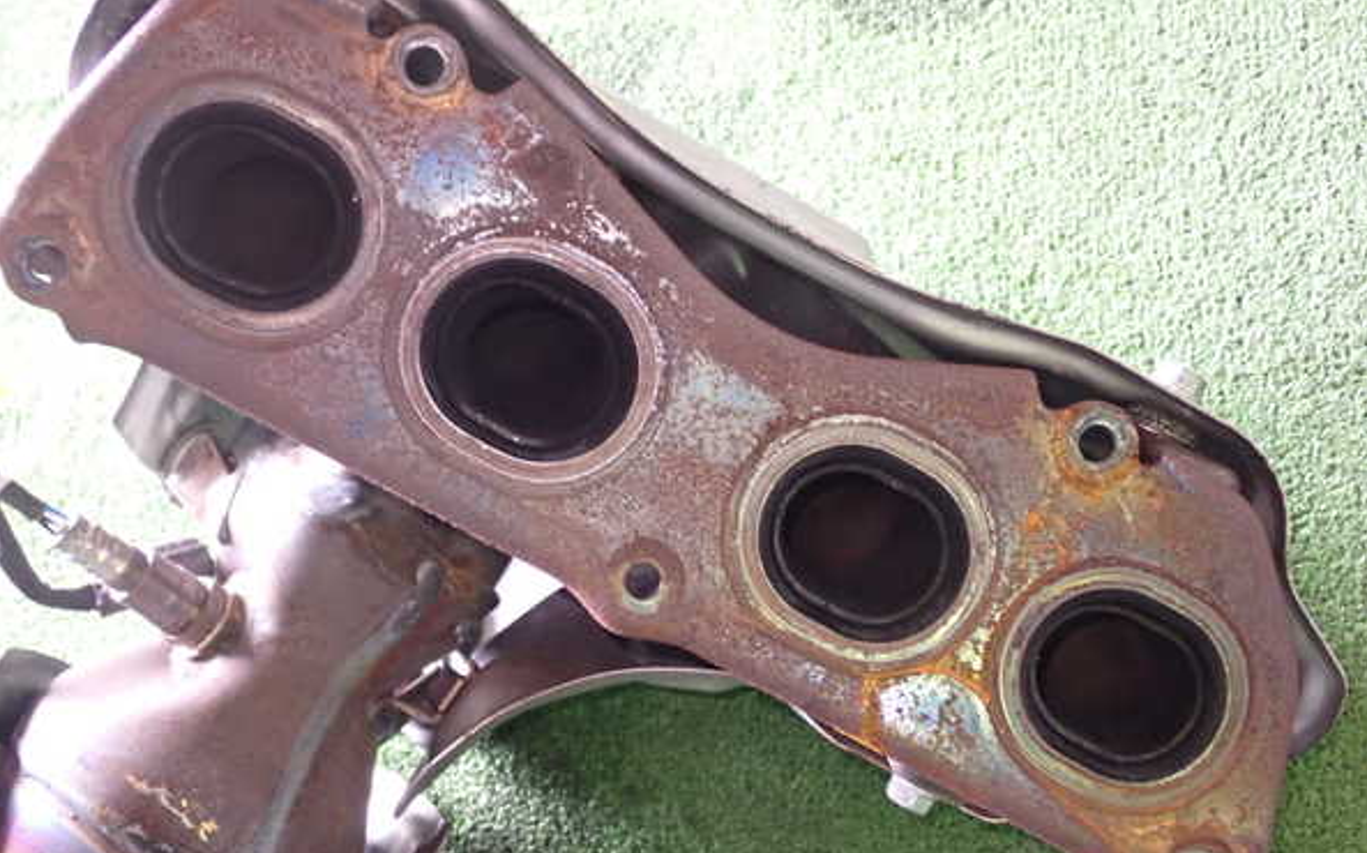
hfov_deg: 45.3
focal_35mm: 44
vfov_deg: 29.2
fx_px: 1638
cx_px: 687
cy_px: 440
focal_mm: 7.31
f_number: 2.8
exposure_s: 1/40
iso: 800
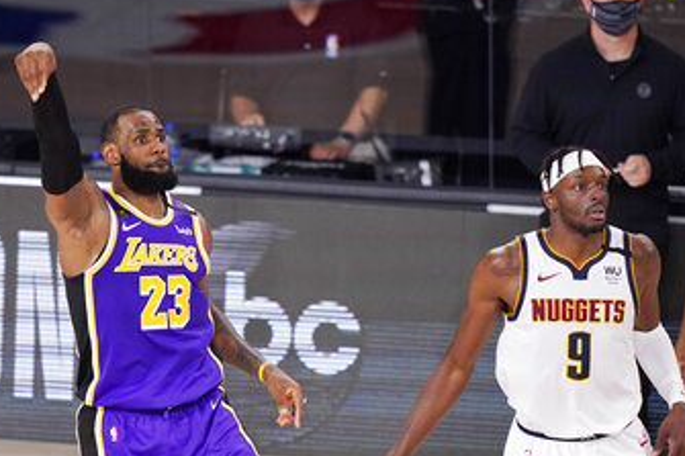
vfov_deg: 2.2
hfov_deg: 3.4
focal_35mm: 611
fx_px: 11620
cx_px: 264
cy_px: 318
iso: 4000
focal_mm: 400
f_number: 2.8
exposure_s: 1/2000
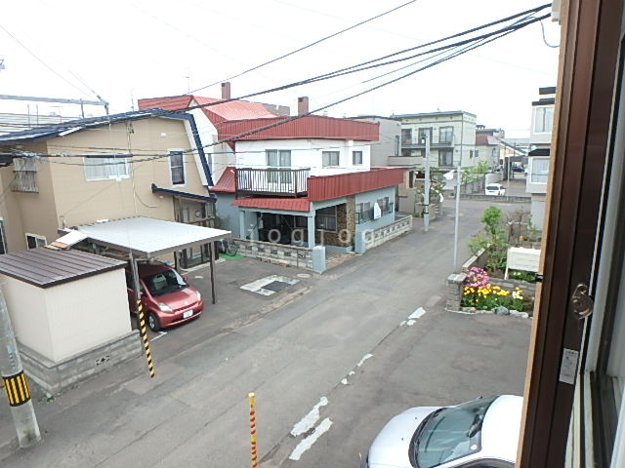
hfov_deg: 79.0
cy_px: 234
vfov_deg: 63.4
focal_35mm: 21
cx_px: 312
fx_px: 379
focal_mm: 3.7
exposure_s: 1/320
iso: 125
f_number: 3.5
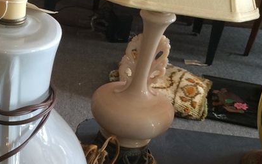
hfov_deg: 27.4
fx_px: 500
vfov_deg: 18.5
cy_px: 116
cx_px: -11
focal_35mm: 70
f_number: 2.2
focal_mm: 4.12
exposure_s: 1/30
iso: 80
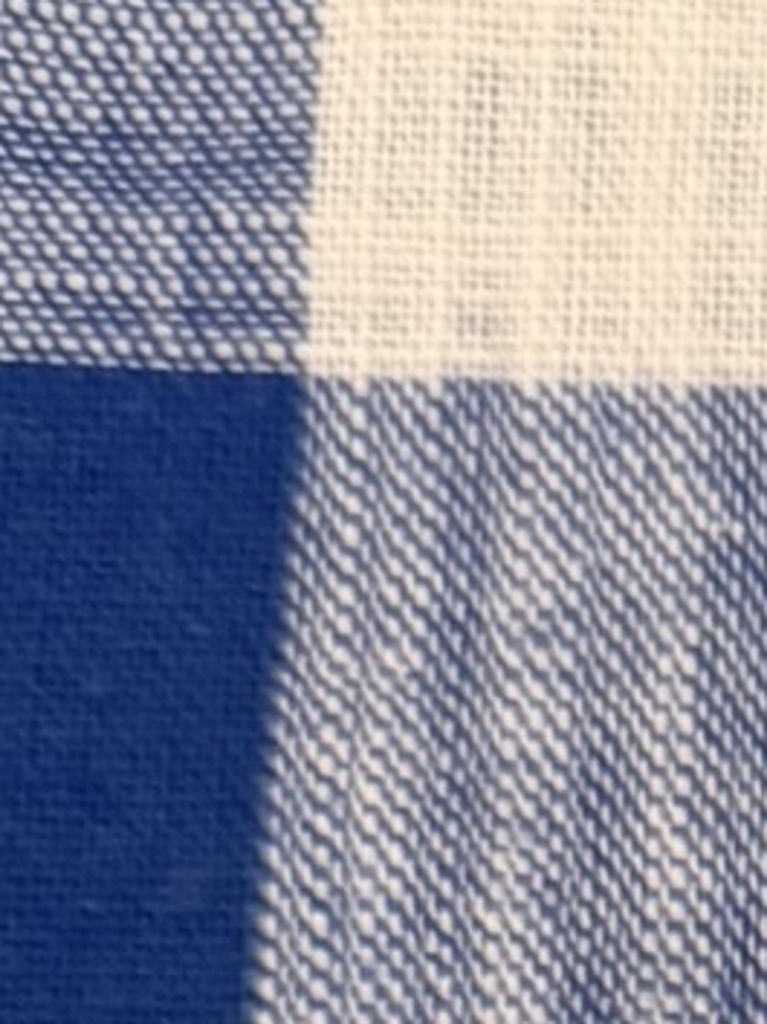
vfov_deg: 12.6
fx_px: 4111
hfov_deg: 9.4
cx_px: 1873
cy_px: 2016
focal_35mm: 139
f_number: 1.78
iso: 800
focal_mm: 6.76
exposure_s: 1/50
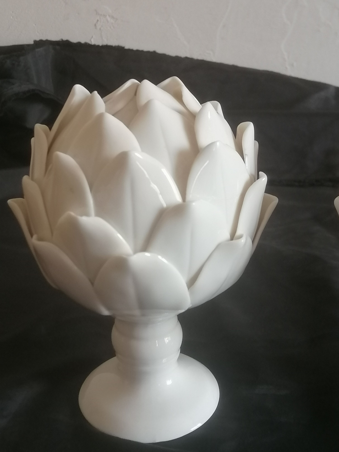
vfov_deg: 33.2
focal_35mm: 58
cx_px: 170
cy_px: 226
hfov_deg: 25.2
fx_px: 757
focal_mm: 5.4
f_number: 1.8
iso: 400
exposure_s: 1/30
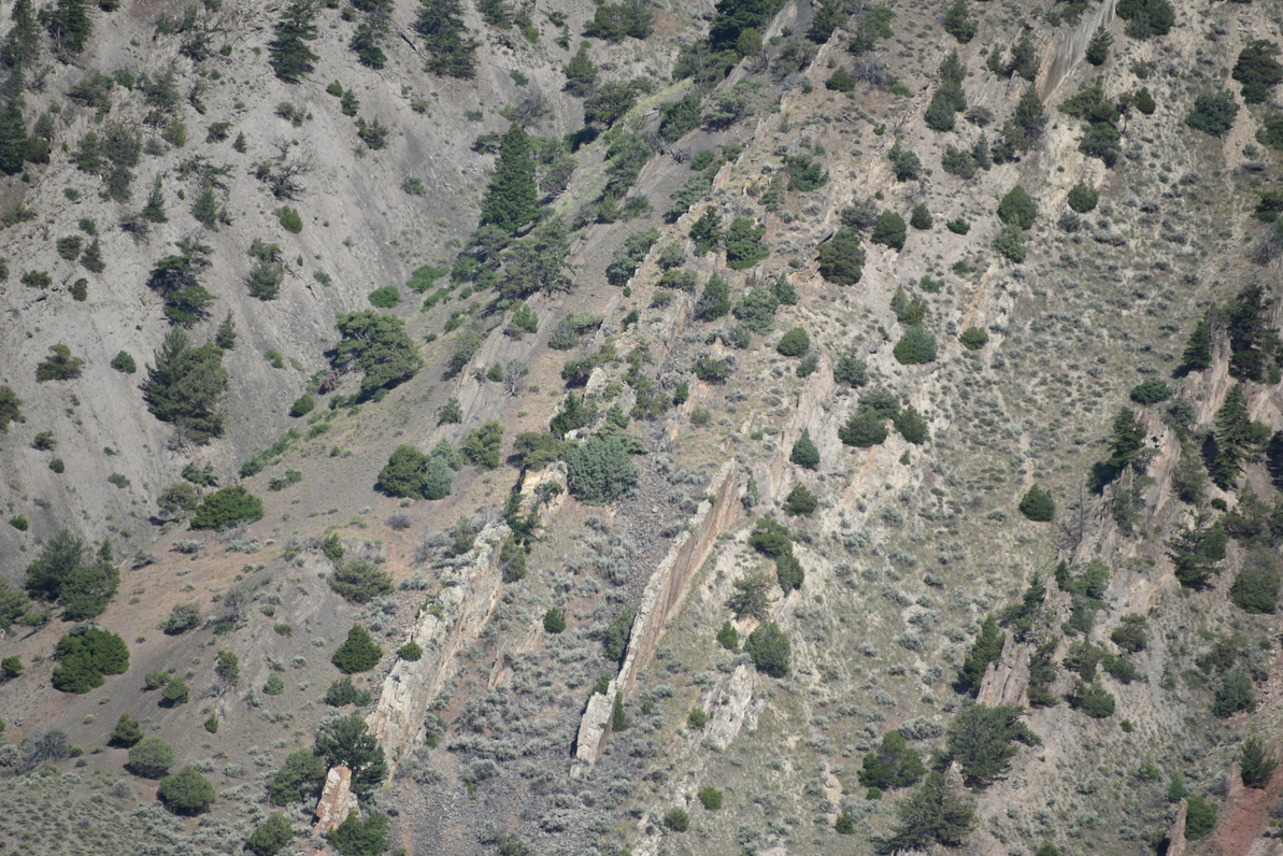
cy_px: 447
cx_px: 609
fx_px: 11478
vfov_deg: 4.3
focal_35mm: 322
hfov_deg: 6.4
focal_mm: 300
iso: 140
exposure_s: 1/640
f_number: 5.6
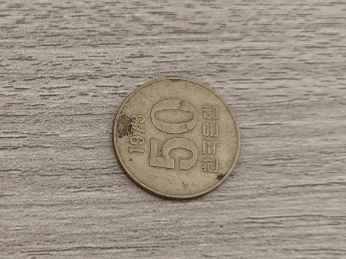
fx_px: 750
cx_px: 173
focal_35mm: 75
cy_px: 130
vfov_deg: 19.6
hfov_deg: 26.0
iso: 640
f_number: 1.9
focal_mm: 8.7
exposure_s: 1/40.4
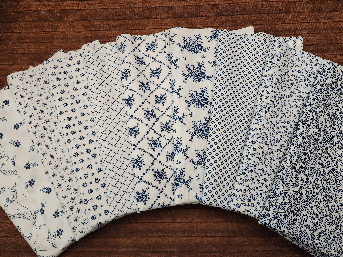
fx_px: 228
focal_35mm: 23
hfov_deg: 73.9
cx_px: 172
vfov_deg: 58.9
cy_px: 128
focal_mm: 6.4
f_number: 1.8
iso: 500
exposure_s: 1/120
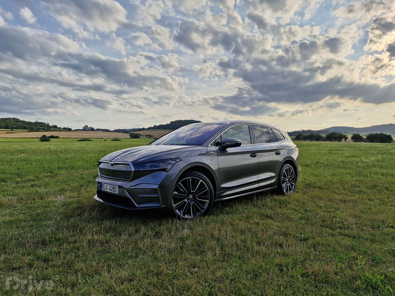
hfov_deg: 73.9
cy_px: 148
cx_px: 198
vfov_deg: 58.9
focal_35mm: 23
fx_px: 262
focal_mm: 5.54
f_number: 1.8
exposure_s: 1/2208
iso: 50
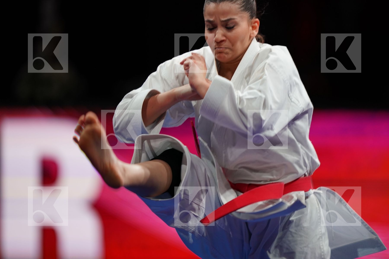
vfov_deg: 3.4
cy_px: 130
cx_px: 194
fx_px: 4322
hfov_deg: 5.2
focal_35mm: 400
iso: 800
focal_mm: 400
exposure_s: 1/500
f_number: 2.8
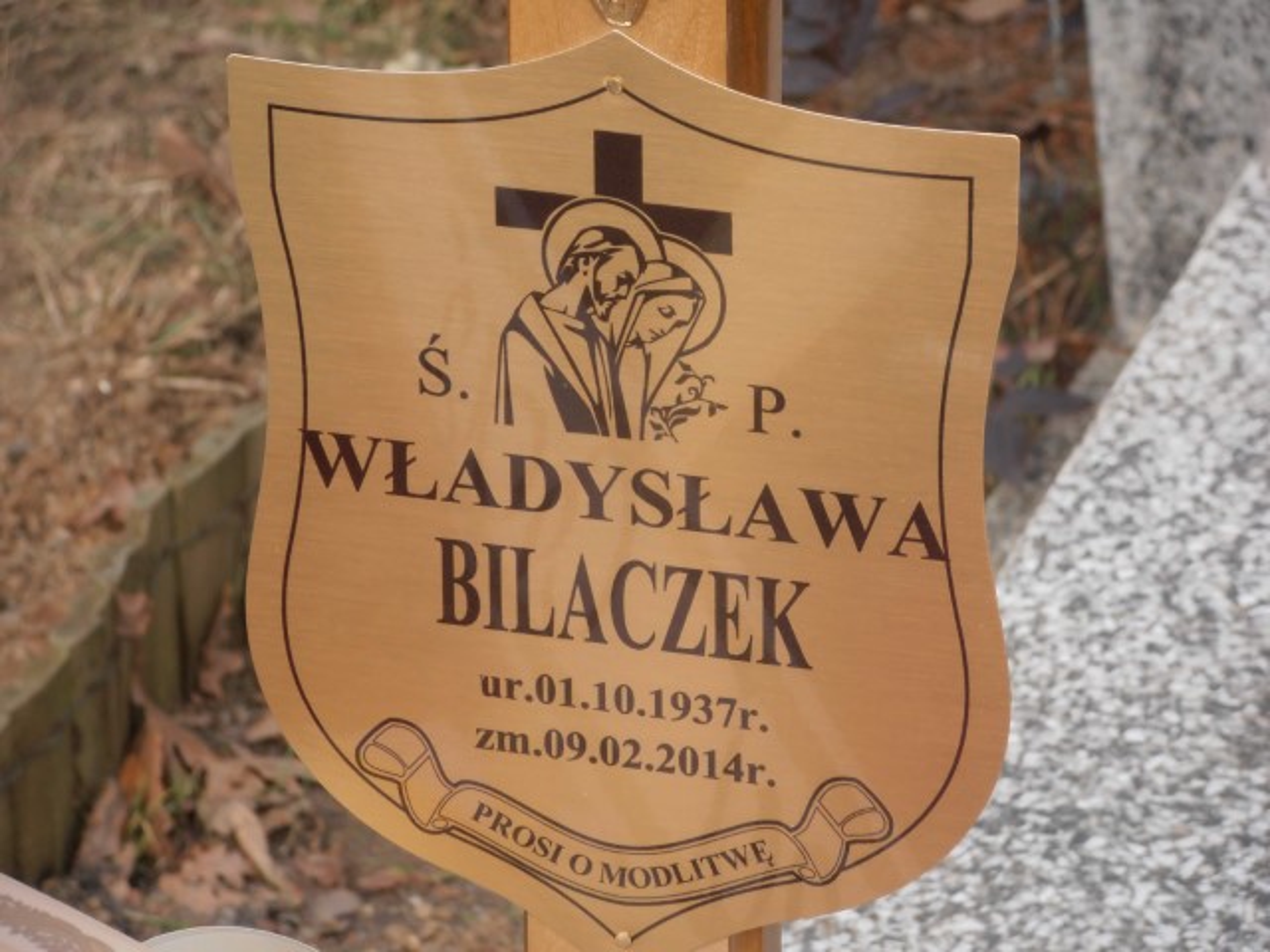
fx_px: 7264
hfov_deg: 10.0
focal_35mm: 198
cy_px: 476
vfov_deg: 7.5
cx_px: 635
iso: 80
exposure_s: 1/160
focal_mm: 35.05
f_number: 5.8
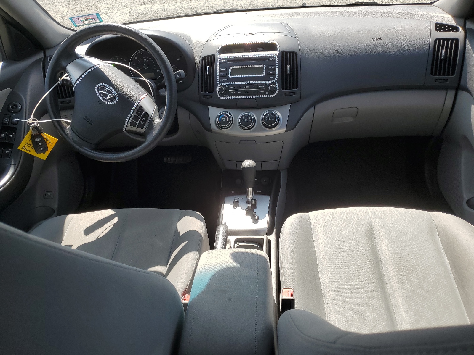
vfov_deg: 53.1
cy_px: 178
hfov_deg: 67.3
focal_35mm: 26
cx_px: 237
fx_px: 356
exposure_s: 1/1111
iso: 50
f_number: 1.5
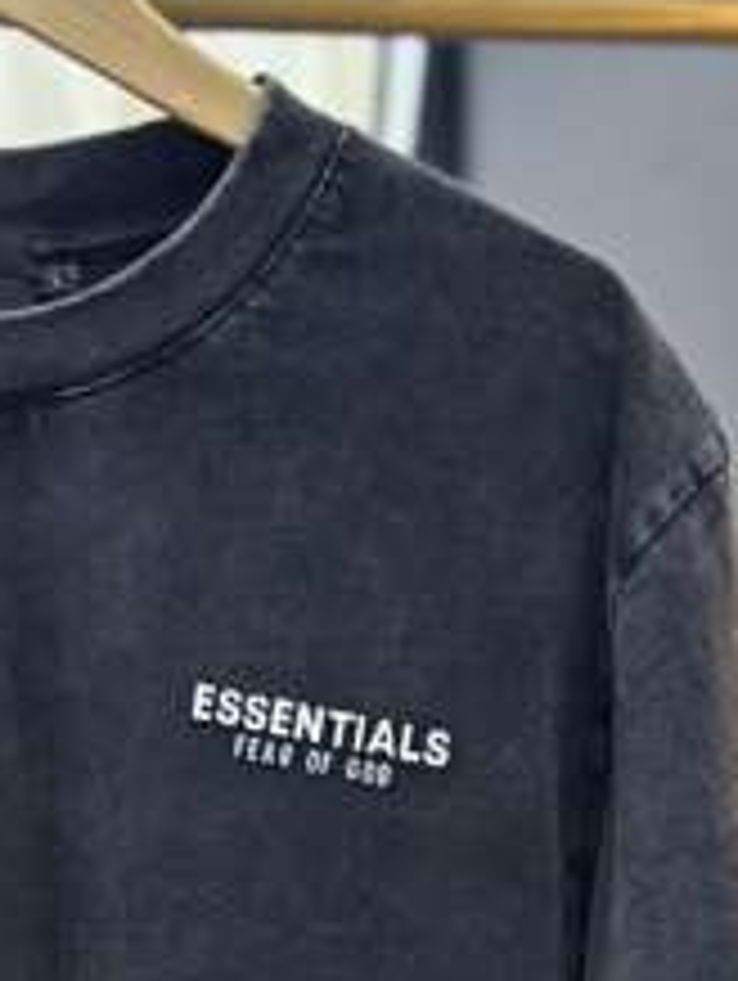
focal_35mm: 176
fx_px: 4993
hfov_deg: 8.4
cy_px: 1314
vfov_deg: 10.9
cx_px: -36
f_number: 1.78
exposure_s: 1/60
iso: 200
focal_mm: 6.86
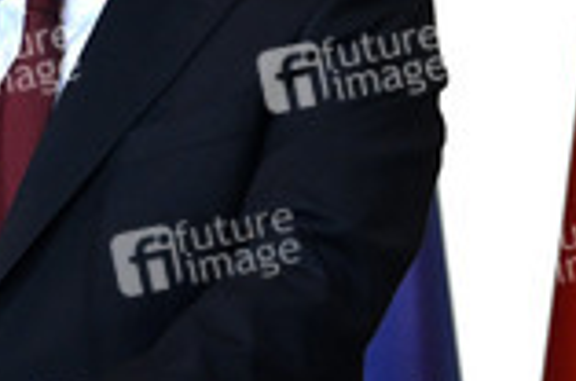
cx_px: -112
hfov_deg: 4.8
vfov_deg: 3.2
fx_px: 6882
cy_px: -22
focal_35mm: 431
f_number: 5
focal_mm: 150
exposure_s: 1/800
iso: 6400
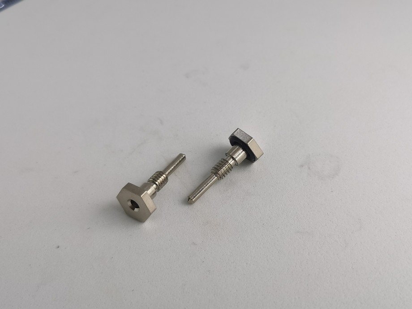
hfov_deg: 44.8
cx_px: 206
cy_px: 154
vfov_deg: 34.3
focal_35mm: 42
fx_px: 500
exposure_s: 1/987
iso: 50
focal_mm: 5.58
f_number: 1.8
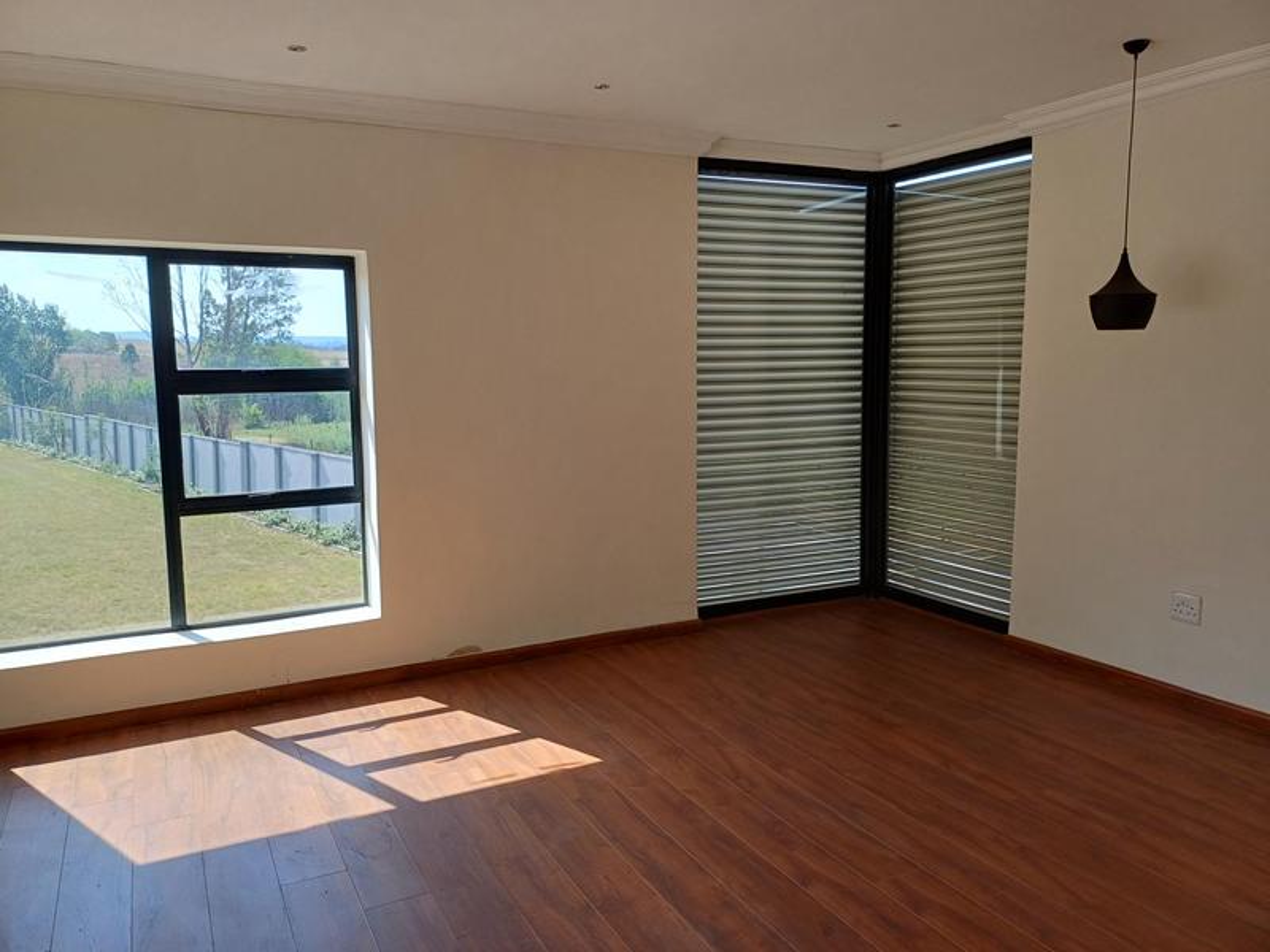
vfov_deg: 54.9
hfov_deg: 69.4
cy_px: 476
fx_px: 917
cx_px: 635
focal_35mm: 25
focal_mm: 4.65
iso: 50
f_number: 1.8
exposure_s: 1/282
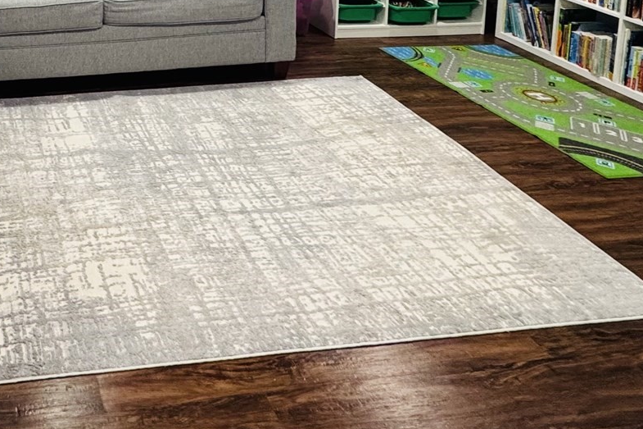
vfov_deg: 28.3
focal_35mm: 38
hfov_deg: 44.6
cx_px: 29
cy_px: -140
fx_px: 679
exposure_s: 1/60
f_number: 2.2
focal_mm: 2.22
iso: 250
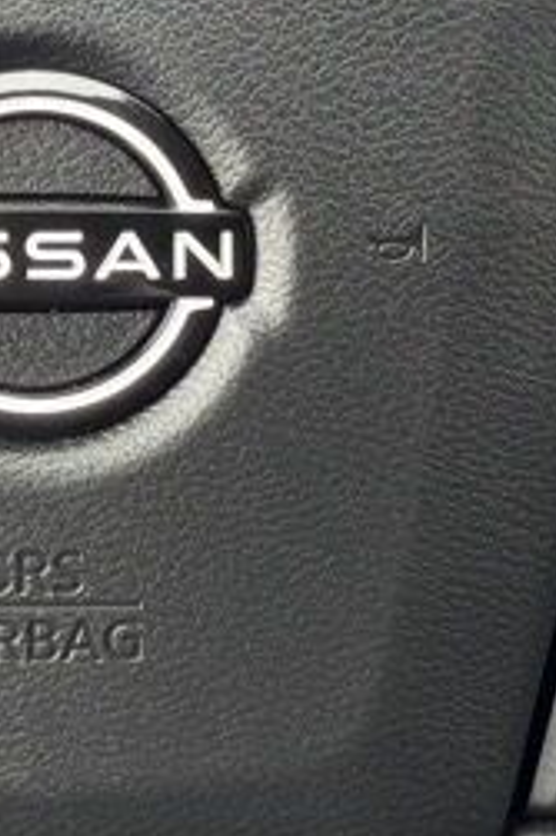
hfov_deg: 6.7
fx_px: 4732
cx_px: -3
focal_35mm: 204
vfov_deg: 10.1
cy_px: 127
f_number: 1.78
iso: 100
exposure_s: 1/60
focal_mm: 6.76
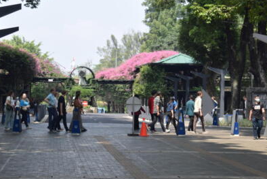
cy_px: 94
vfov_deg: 13.1
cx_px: 131
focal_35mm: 105
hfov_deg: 19.5
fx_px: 776
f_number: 8
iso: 280
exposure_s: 1/250
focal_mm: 55
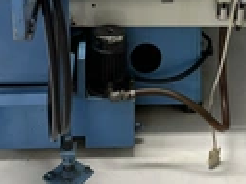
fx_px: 576
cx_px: 136
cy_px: -92
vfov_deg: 16.6
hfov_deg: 24.1
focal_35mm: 81
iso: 80
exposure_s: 1/60
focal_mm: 5.1
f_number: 1.6
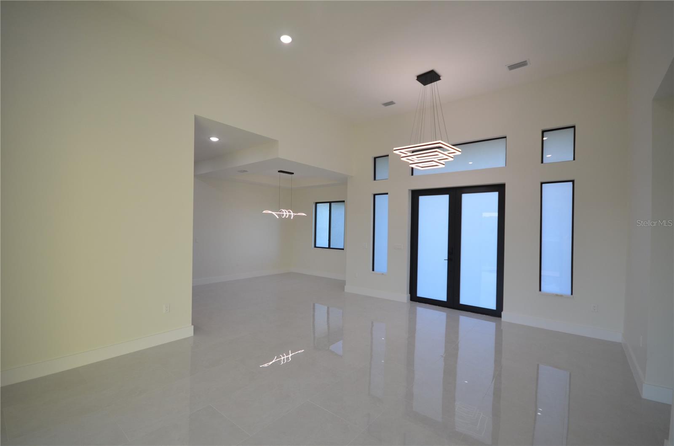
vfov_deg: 77.0
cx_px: 337
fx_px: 280
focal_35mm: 15
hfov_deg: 100.5
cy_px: 223
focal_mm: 10
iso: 400
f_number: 5.6
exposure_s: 1/125
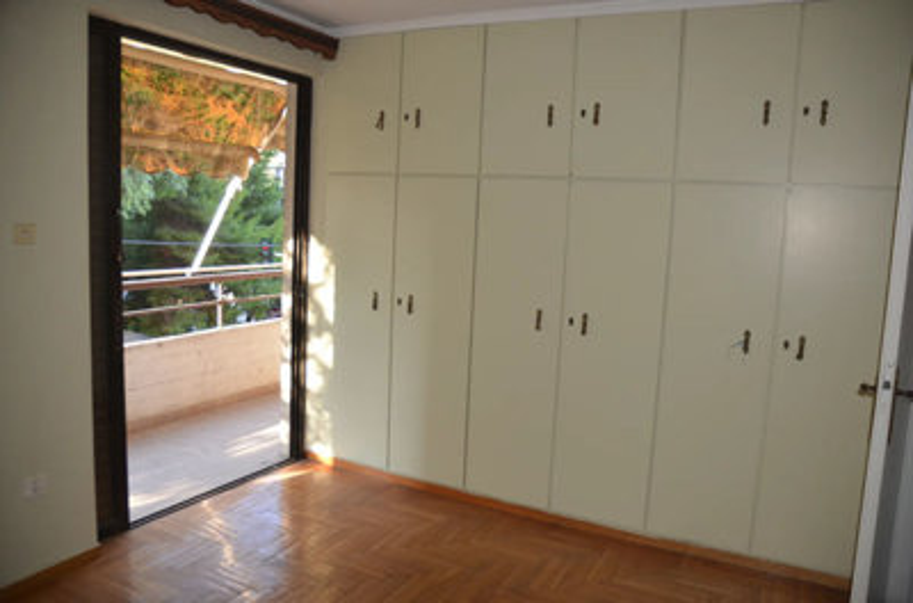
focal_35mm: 27
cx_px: 456
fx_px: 683
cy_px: 302
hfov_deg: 67.5
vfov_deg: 47.6
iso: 400
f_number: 3.5
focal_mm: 18
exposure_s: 1/125
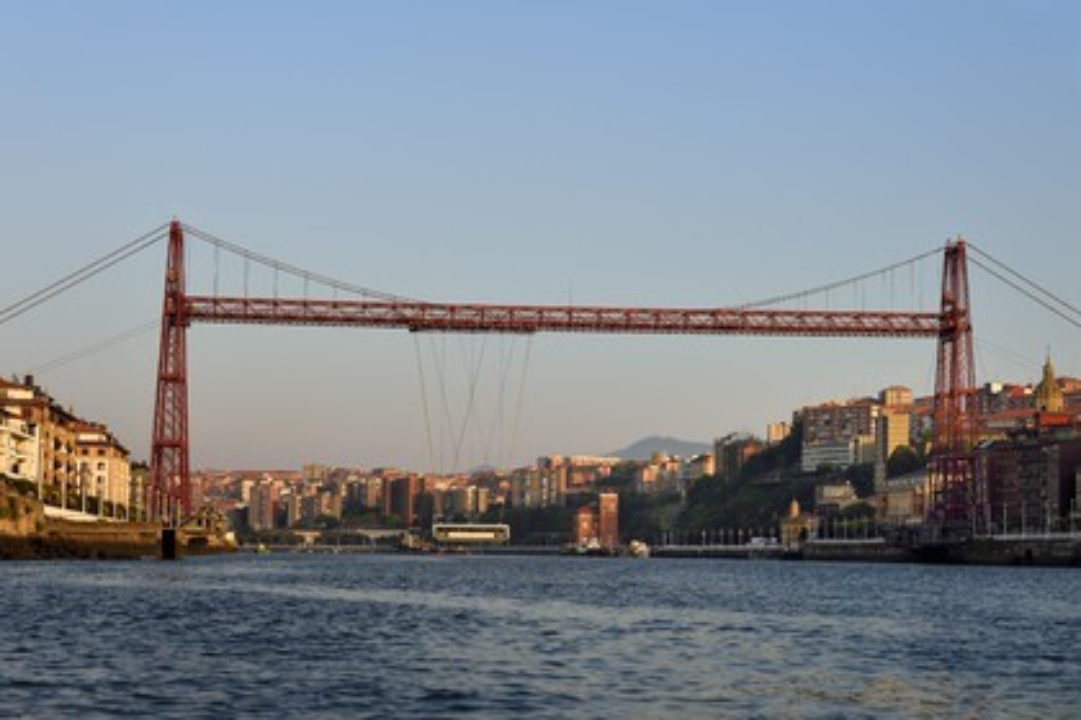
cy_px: 360
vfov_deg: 18.2
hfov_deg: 27.0
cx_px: 540
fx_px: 2252
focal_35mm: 75
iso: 200
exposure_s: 1/800
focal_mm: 75
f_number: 5.6
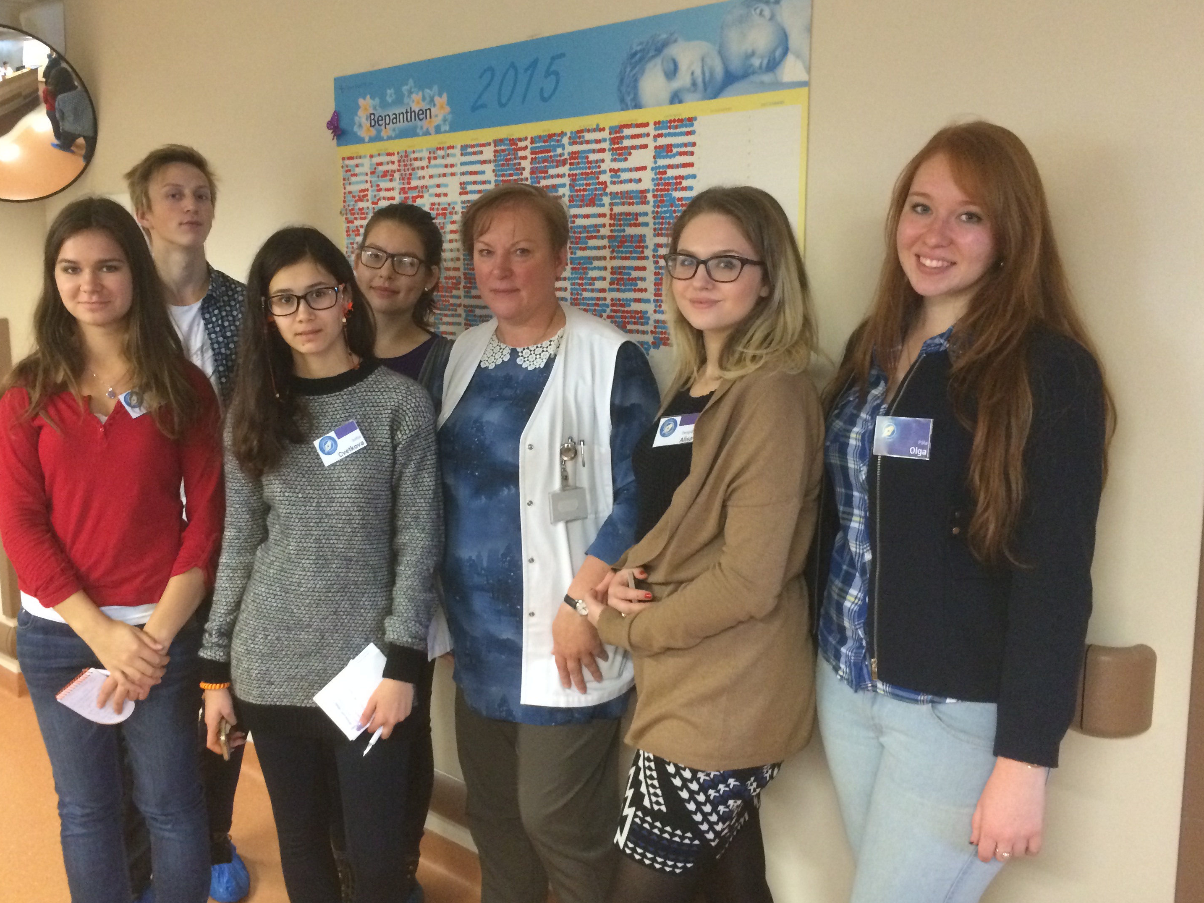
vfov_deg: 42.9
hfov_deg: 55.2
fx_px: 1148
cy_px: 445
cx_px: 535
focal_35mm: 33
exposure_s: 1/20
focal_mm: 4.15
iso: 320
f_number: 2.2
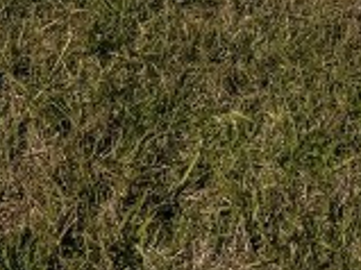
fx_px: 1615
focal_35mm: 155
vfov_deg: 8.2
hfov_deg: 12.4
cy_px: -520
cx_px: 440
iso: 80
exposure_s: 1/12346
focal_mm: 6.76
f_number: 1.78
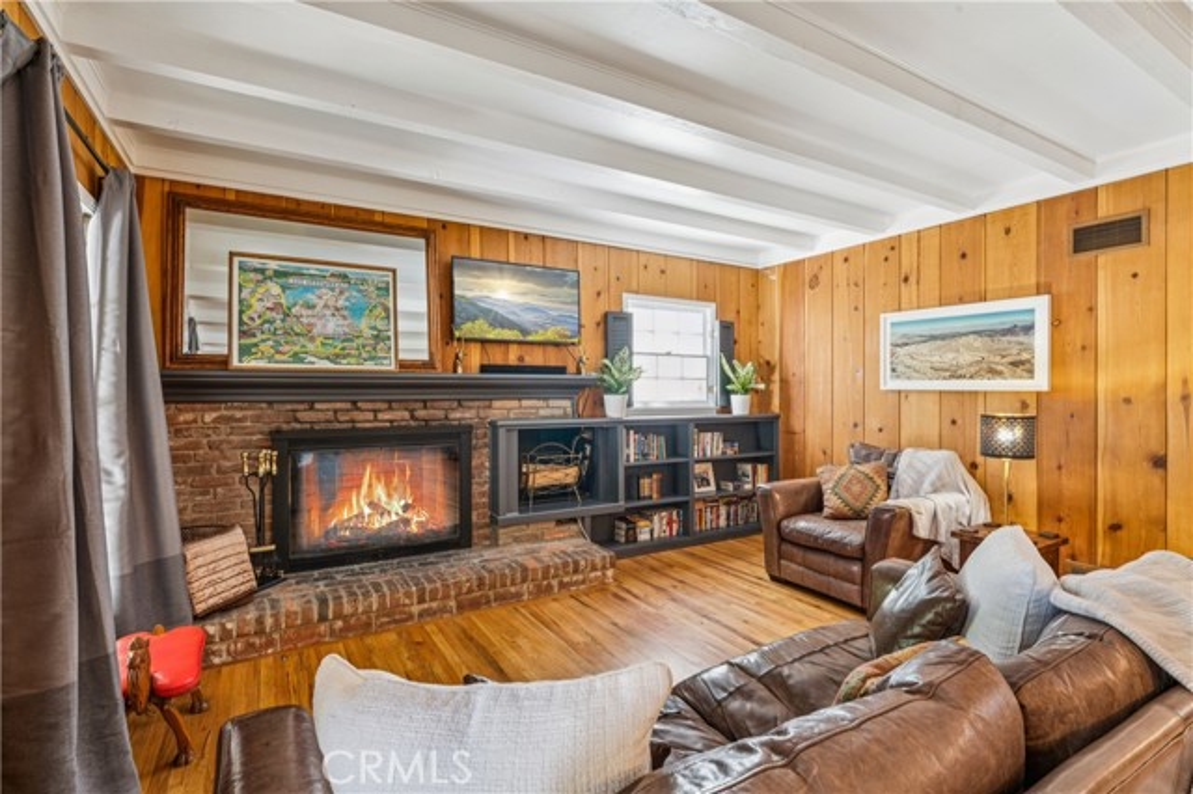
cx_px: 596
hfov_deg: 93.6
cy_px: 397
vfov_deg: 70.7
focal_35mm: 17
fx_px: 560
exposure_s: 3.2
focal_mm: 16.9
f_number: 13
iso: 100
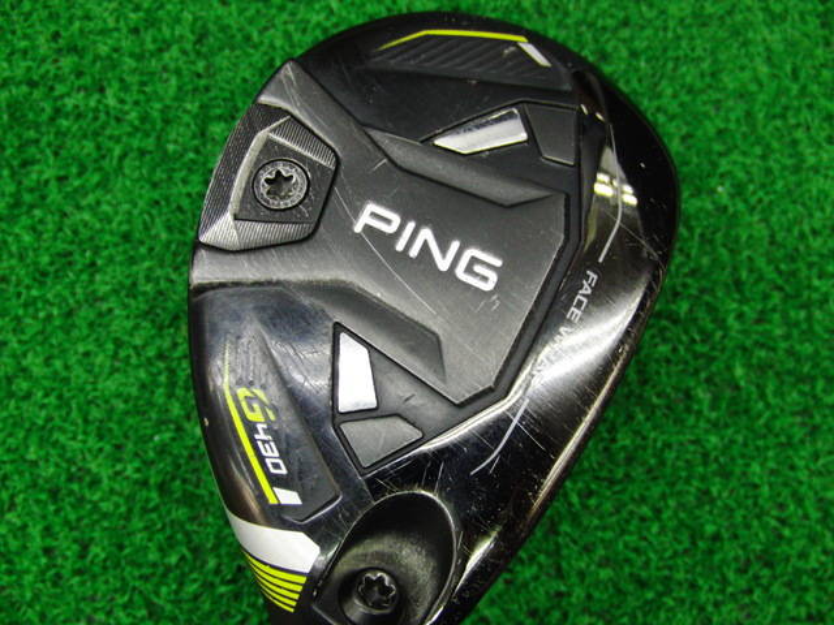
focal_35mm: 37
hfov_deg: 50.1
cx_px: 417
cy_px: 312
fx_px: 891
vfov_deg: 38.7
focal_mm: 6.42
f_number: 3.6
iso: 400
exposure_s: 1/50
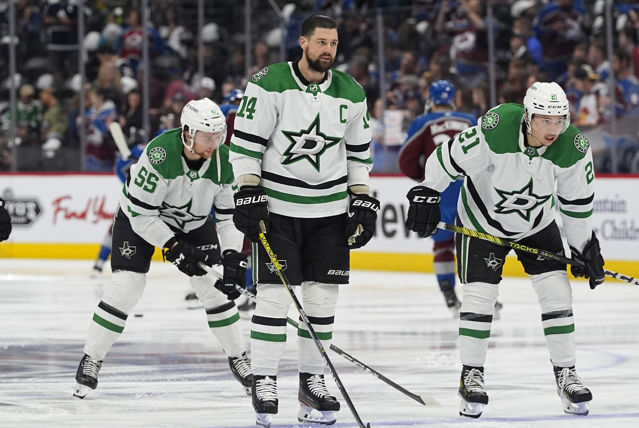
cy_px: 214
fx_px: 4530
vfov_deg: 5.4
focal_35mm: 255
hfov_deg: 8.1
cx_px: 320
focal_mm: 170
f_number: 4
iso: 2500
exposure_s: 1/1600
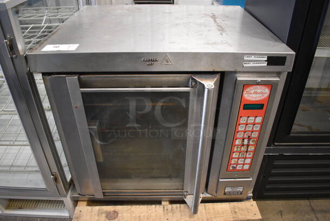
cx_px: 165
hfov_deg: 67.3
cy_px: 110
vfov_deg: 48.0
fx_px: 248
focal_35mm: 27
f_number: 3.5
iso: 2200
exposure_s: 1/125
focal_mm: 18
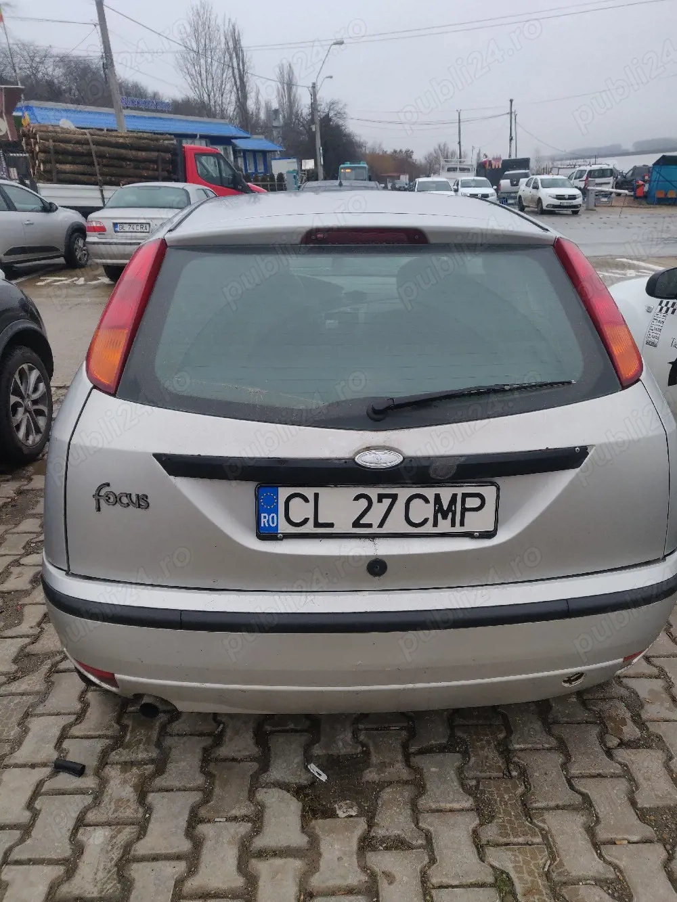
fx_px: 652
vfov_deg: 69.4
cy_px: 451
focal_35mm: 25
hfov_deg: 54.9
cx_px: 338
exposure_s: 1/135
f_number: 1.7
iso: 100
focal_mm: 4.25
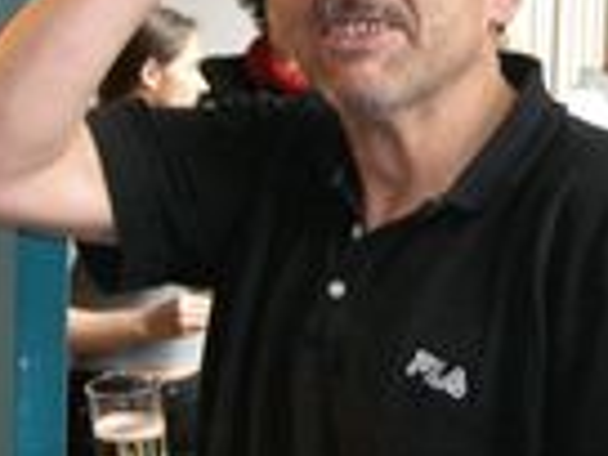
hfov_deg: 17.4
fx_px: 1967
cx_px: 519
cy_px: 148
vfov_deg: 13.2
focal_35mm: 112
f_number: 2.8
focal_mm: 7.9
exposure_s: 1/60
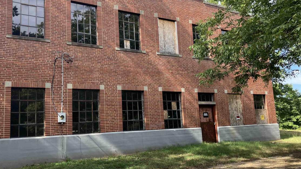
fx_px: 279
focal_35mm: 35
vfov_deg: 33.7
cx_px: 134
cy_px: 79
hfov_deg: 56.5
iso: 32
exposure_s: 1/264
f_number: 1.8
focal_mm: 3.99
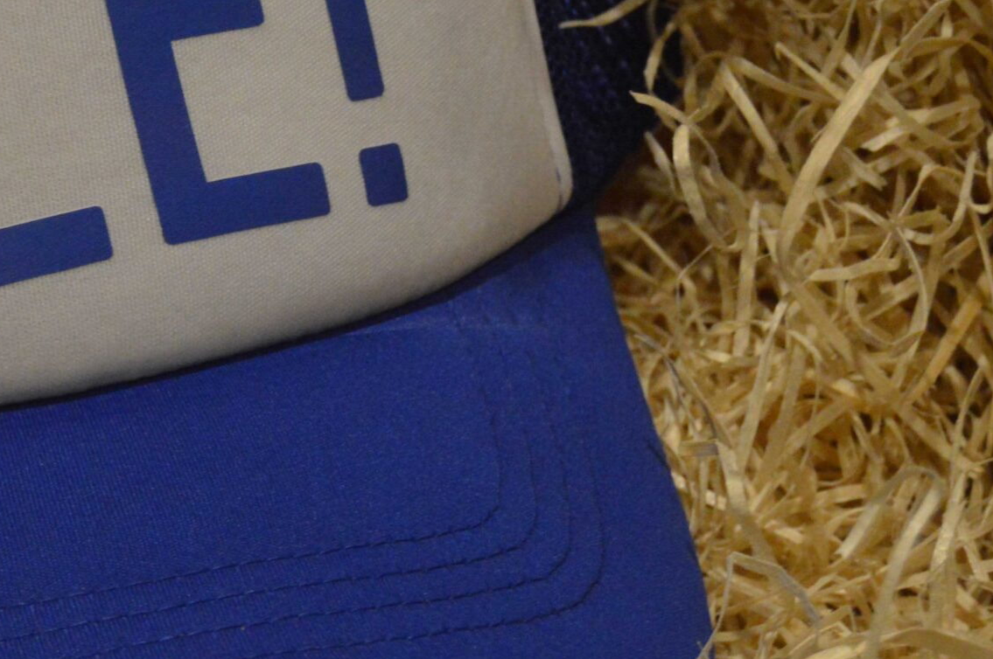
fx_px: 5128
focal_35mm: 186
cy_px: 212
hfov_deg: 10.9
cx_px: -67
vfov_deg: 7.4
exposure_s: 1/100
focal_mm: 55
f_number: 5.6
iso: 3200
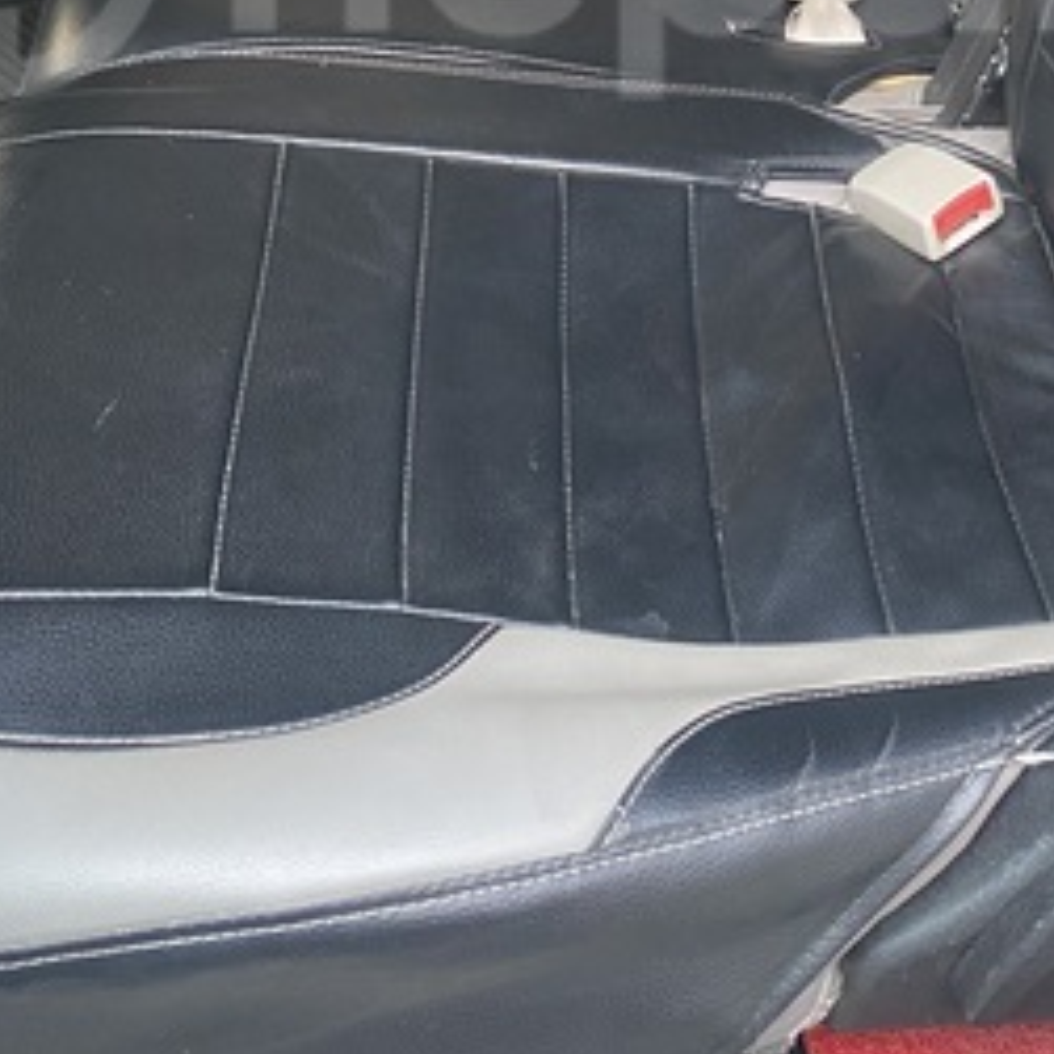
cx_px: 836
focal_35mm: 55
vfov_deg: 28.6
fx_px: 1895
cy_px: -67
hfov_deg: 30.4
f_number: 1.8
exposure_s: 1/100
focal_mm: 4.25
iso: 125
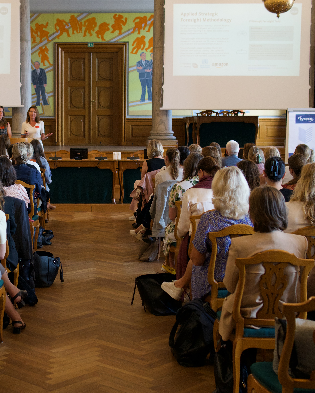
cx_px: 79
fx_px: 746
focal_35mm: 64
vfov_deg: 29.6
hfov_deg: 23.6
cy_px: 196
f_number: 2.5
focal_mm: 30
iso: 1600
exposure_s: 1/160
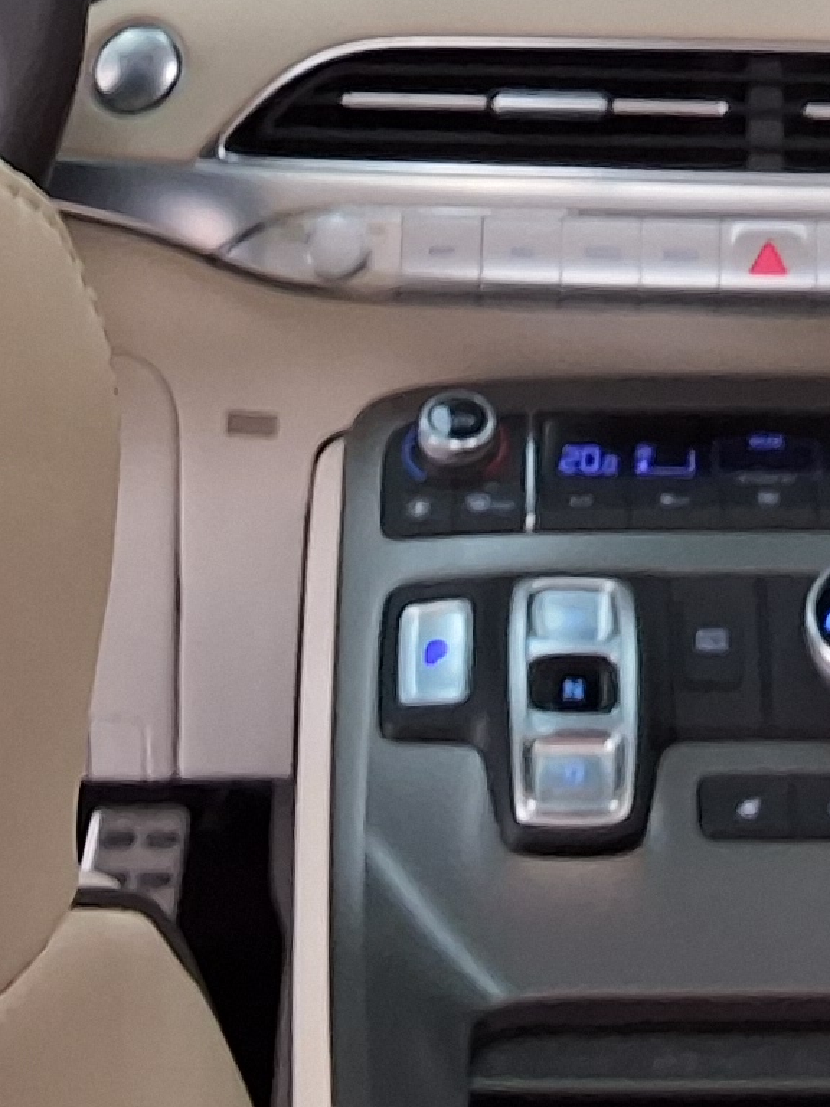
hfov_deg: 12.2
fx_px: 3804
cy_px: -460
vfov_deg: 15.5
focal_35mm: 119
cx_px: 940
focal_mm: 2.91
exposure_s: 1/60
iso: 50
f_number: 1.9
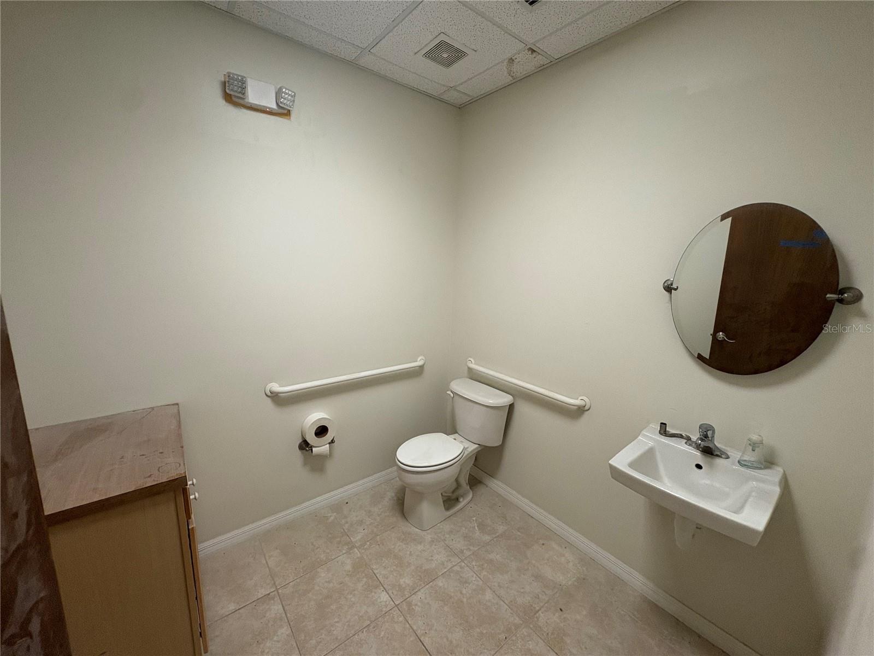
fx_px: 353
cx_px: 437
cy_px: 328
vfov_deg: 85.7
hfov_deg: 102.1
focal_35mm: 14
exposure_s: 1/120
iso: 200
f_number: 2.2
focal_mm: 2.22
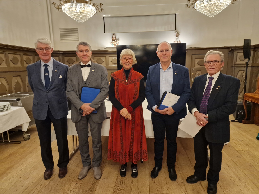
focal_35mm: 23
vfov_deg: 58.9
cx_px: 130
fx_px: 172
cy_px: 97
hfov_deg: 73.9
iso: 640
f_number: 1.8
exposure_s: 1/33
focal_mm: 6.4
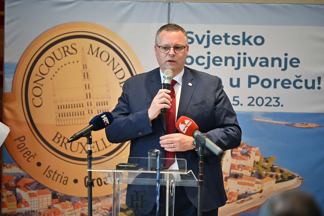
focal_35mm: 180
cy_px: 108
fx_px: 1620
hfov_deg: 11.4
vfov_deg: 7.6
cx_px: 162
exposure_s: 1/320
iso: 2500
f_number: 2.8
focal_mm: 180
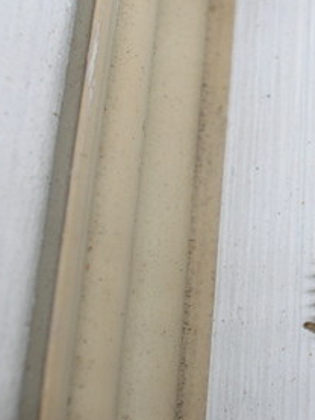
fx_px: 1006
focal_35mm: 83
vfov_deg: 23.5
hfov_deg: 17.5
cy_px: 254
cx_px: 285
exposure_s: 1/60.1
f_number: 5.4
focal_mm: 7.7
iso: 50
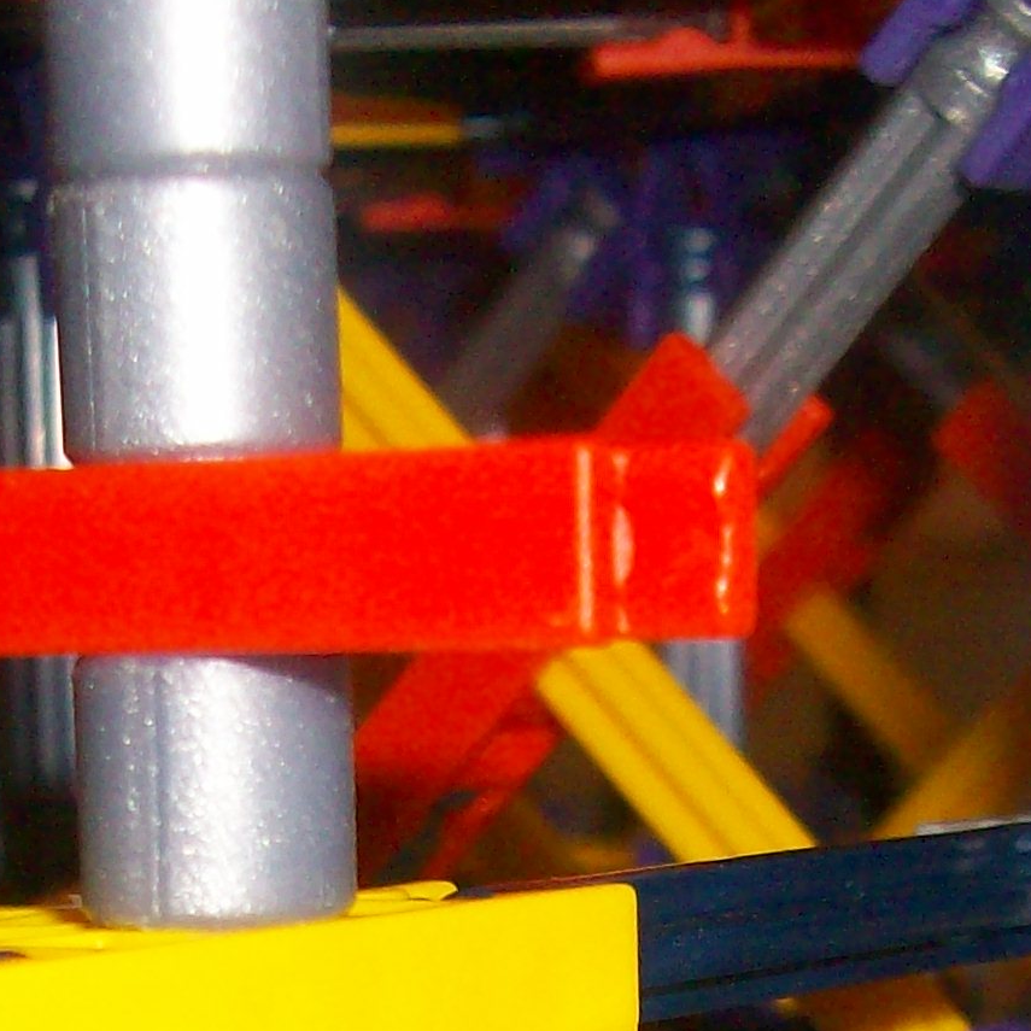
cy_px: 1365
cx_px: 334
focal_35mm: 108
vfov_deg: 15.3
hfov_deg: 16.1
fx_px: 3639
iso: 160
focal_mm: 5.7
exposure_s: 1/60
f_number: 2.8
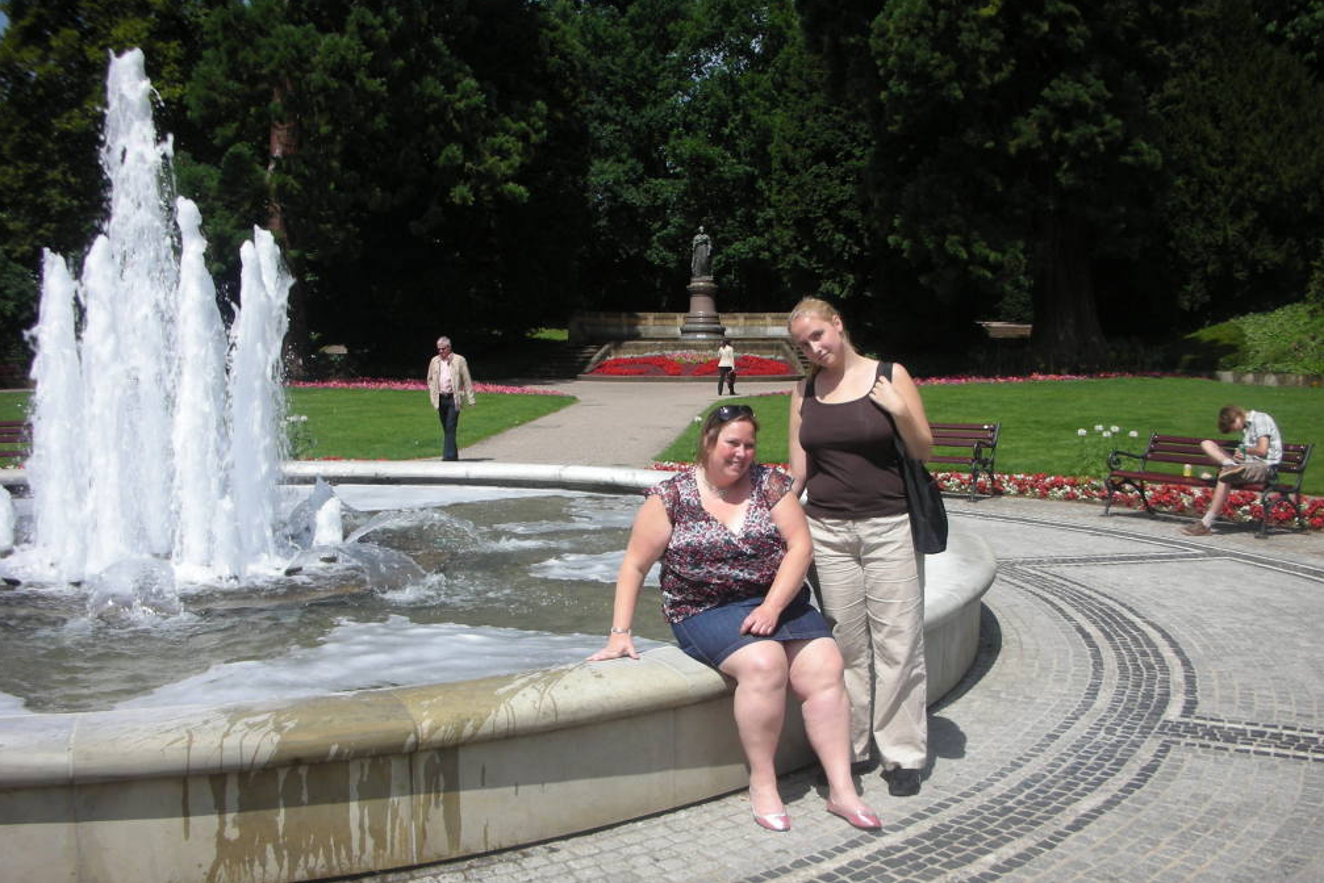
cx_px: 665
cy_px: 448
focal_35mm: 37
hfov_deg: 51.9
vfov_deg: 36.0
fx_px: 1361
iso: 50
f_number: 8.5
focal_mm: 5.8
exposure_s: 1/120
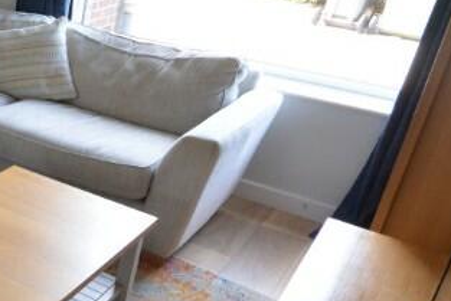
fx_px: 614
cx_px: -150
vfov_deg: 27.5
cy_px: 137
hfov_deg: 30.7
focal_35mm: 49
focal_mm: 10
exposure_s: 1/15
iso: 400
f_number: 8
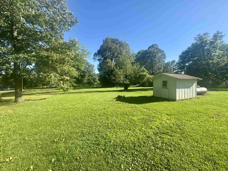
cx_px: 114
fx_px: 92
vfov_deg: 85.7
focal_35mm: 14
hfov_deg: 102.1
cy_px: 86
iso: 40
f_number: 2.2
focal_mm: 2.22
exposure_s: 1/631
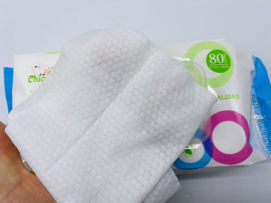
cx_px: 136
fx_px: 204
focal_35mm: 26
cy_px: 102
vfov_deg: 53.1
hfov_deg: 67.3
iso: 32
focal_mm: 4.25
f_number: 1.8
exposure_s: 1/637
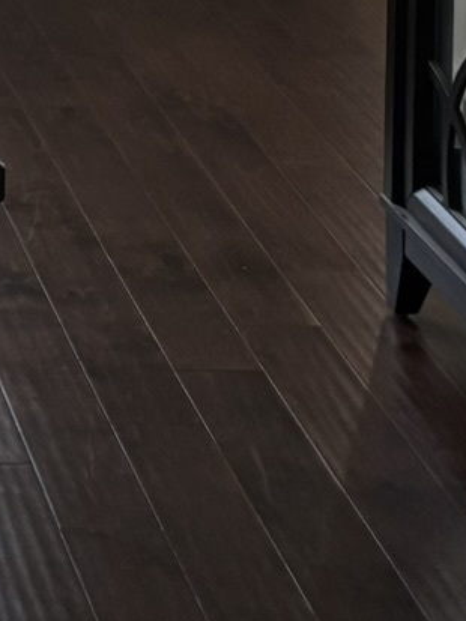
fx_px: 2314
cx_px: -481
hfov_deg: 10.5
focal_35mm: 129
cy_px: -481
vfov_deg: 13.7
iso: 160
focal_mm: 5.96
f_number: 1.6
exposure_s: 1/60
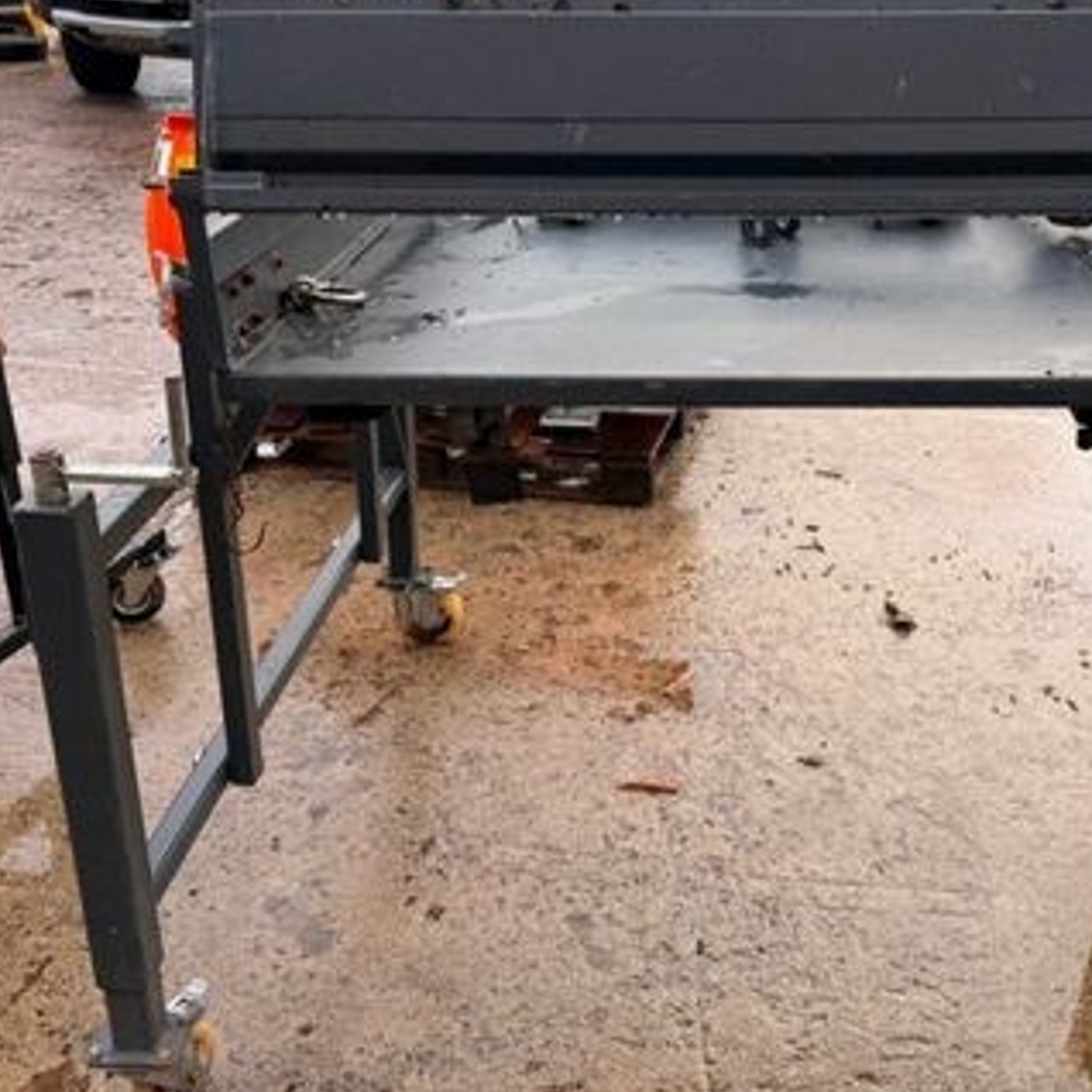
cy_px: 474
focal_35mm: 40
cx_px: 790
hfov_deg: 40.9
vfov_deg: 41.8
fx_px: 1428
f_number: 1.78
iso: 80
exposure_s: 1/888
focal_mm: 6.76
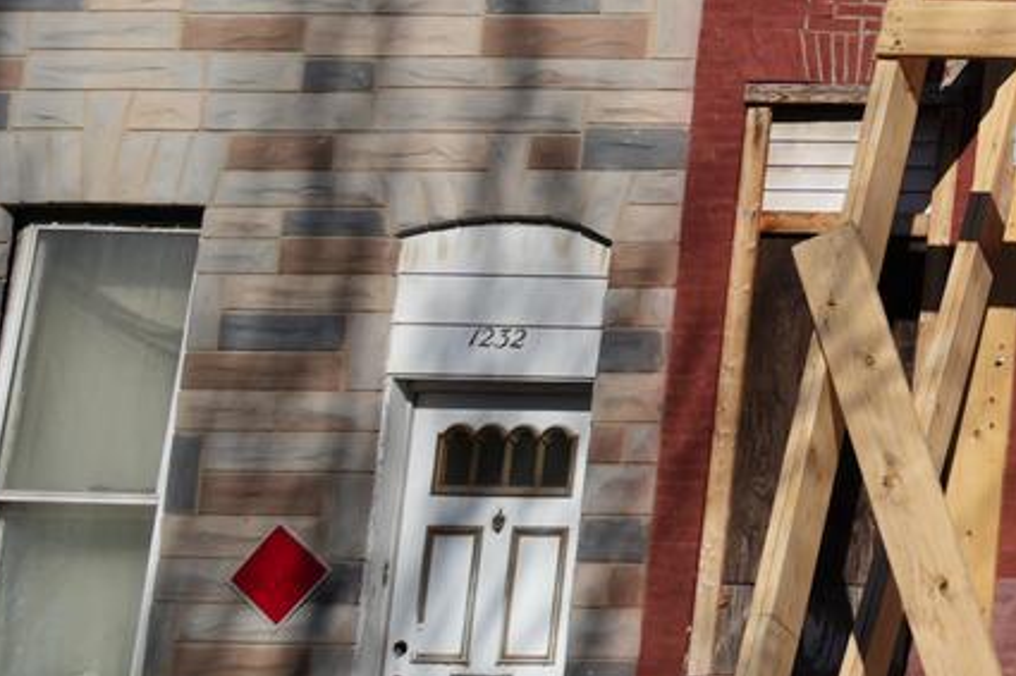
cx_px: 2264
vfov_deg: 9.8
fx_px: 3808
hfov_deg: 12.6
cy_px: -386
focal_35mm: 135
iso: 100
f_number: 5.6
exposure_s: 1/1000
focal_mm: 28
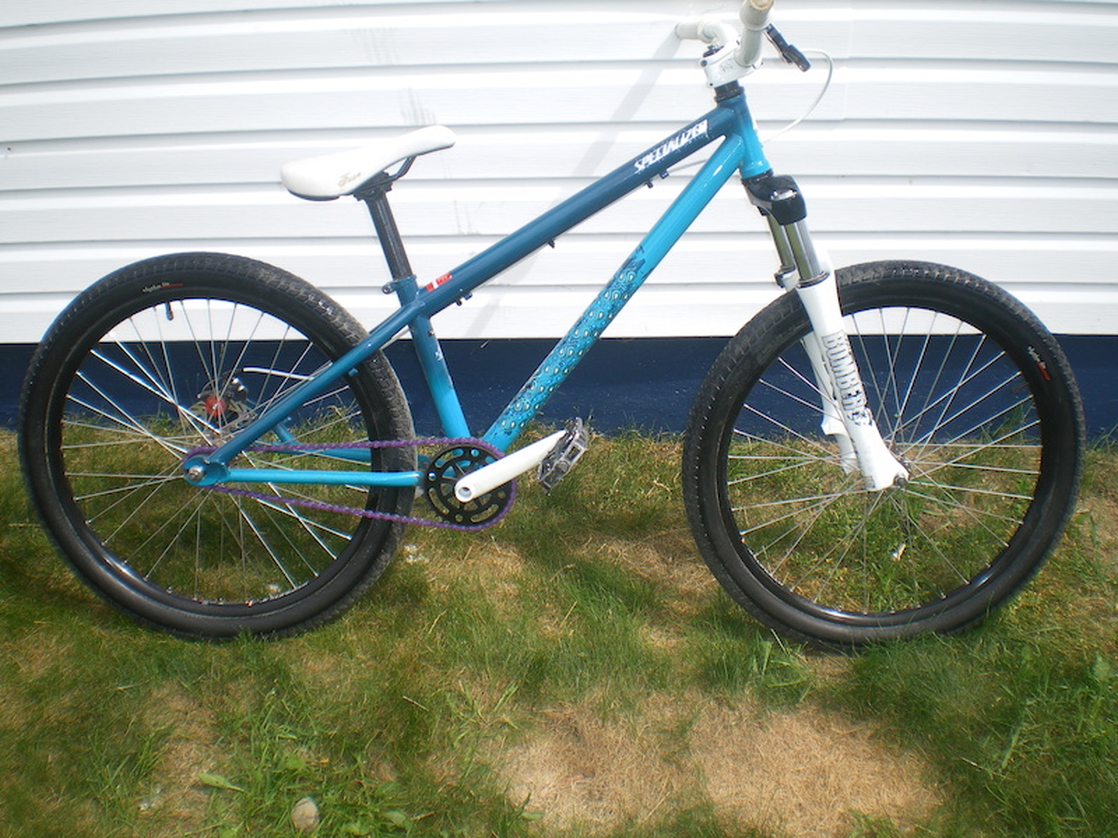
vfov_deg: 39.7
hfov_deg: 51.4
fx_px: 1163
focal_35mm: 36
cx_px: 559
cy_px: 419
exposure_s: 1/250
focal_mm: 6.3
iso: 50
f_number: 4.6
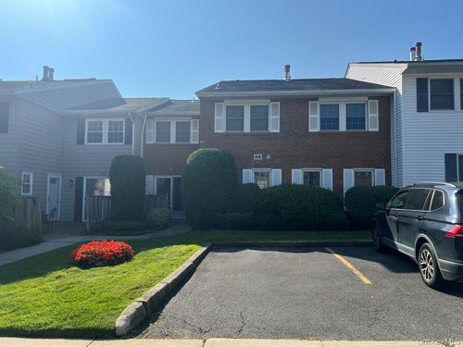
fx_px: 348
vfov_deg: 53.1
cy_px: 174
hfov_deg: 67.3
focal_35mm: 26
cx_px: 232
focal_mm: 5.7
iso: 50
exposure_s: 1/3257
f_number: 1.5
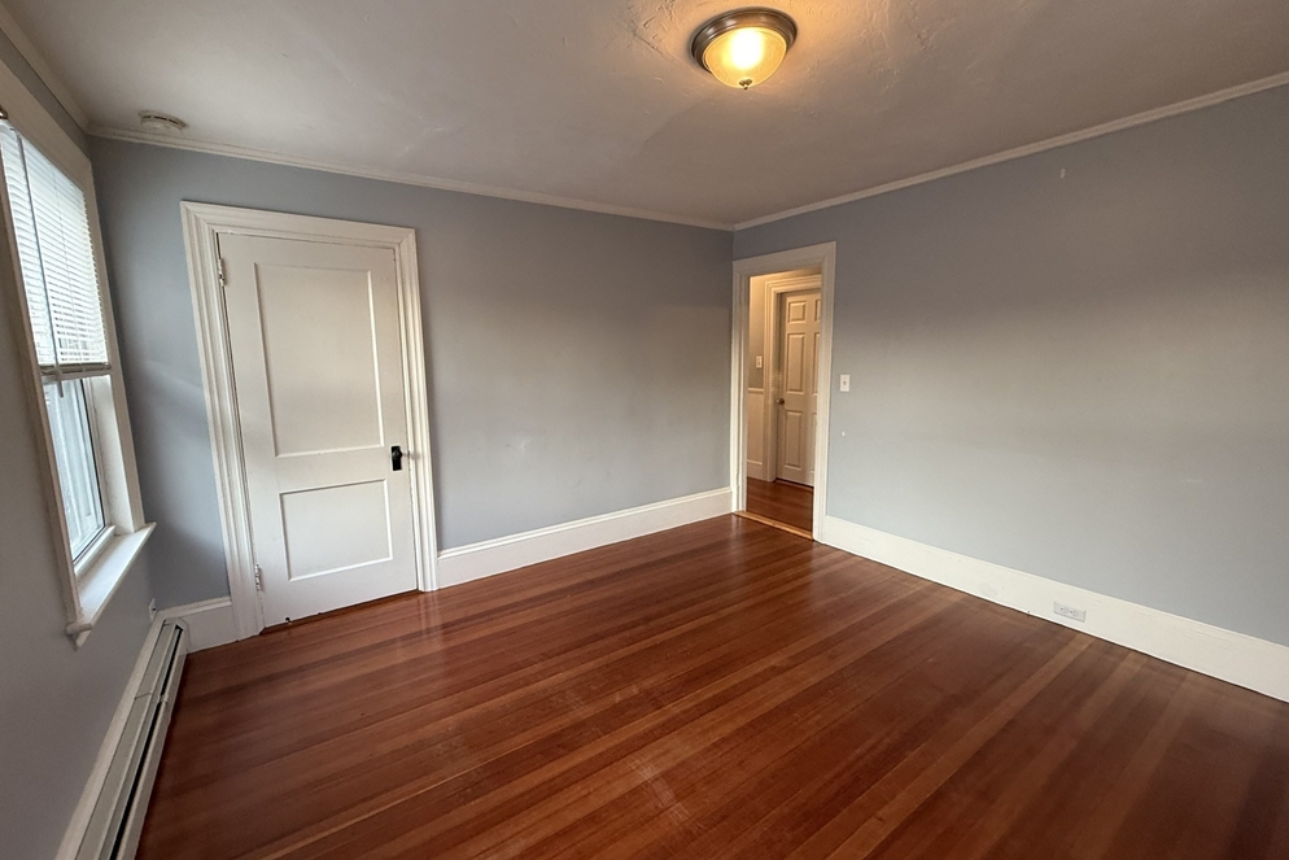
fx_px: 537
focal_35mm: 15
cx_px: 630
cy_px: 425
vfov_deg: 77.3
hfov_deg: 100.4
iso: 250
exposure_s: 1/60
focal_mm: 2.22
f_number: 2.2
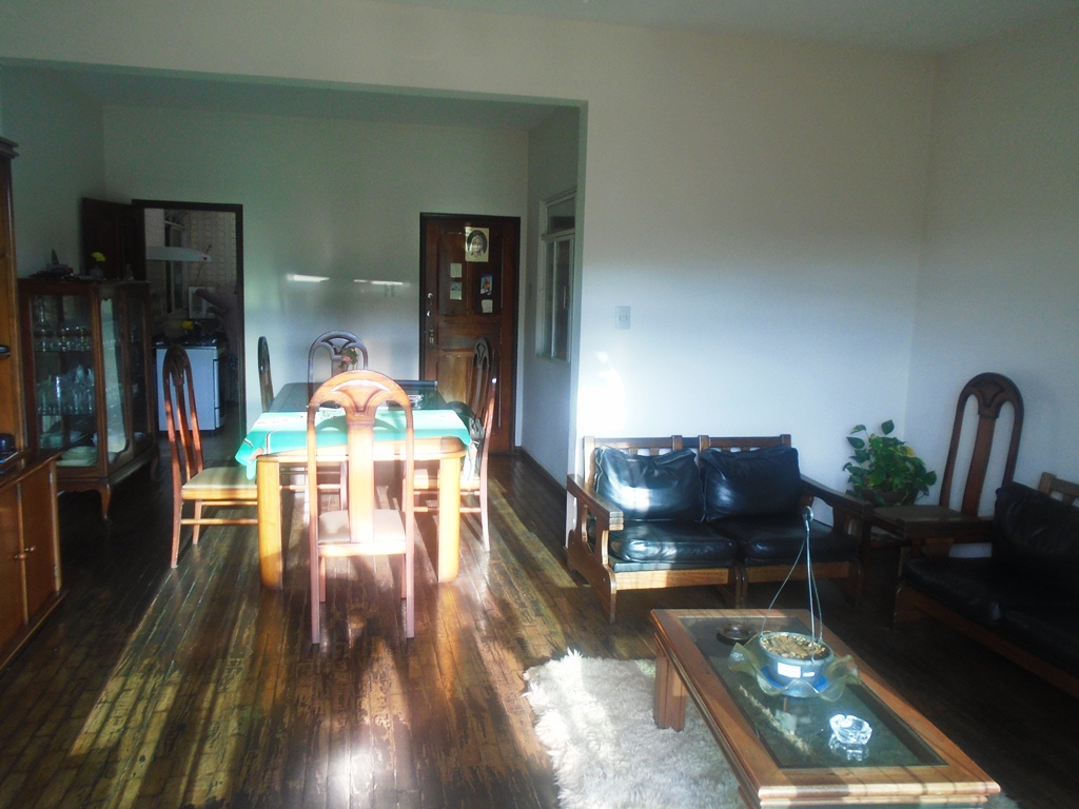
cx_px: 540
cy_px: 404
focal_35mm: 26
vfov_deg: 53.1
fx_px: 810
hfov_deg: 67.3
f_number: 3.2
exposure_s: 1/40
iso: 100
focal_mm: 4.6
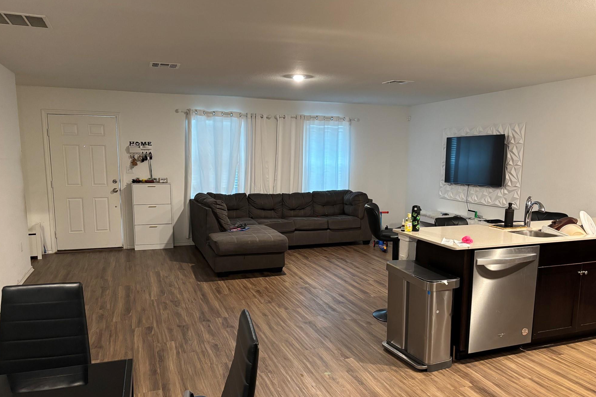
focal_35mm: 28
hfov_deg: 65.5
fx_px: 464
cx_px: 305
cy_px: 223
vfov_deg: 46.3
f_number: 1.6
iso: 400
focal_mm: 5.96
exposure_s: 1/40
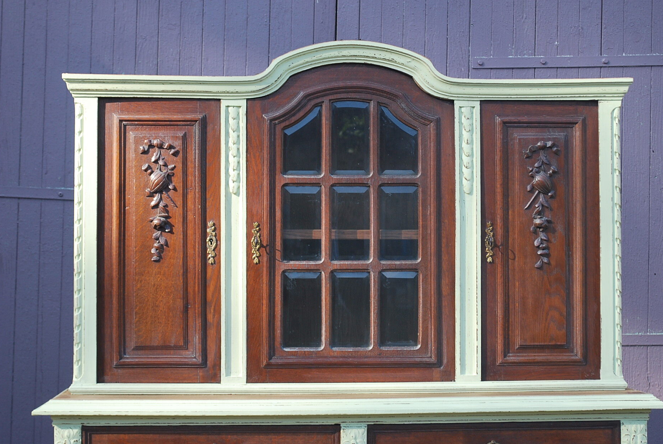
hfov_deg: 28.0
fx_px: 1328
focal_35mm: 72
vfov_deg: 19.0
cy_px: 221
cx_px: 342
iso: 200
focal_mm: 46
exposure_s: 1/125
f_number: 5.6
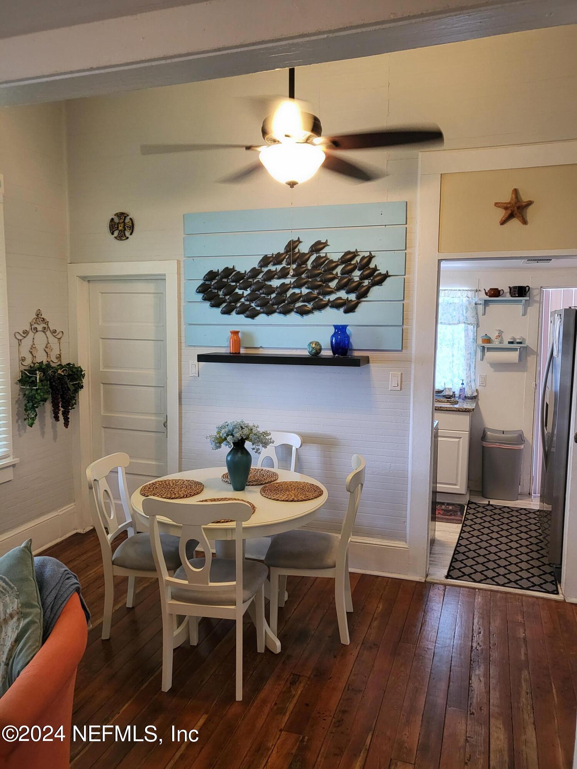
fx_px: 578
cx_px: 288
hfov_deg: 53.1
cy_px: 384
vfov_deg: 67.3
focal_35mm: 26
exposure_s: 1/40
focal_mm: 4.25
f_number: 1.8
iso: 160
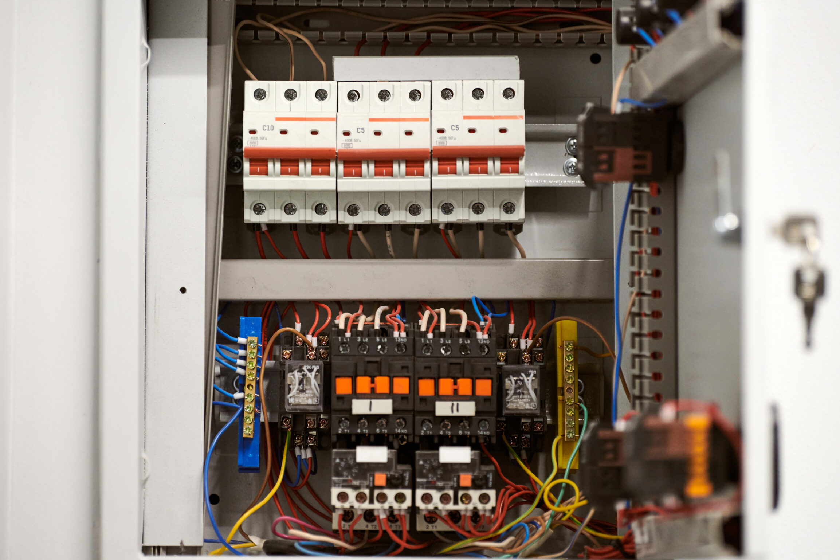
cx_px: 405
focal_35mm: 161
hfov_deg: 12.8
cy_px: 280
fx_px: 3756
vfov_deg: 8.5
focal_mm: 145
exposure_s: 1/320
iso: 1000
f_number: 2.8
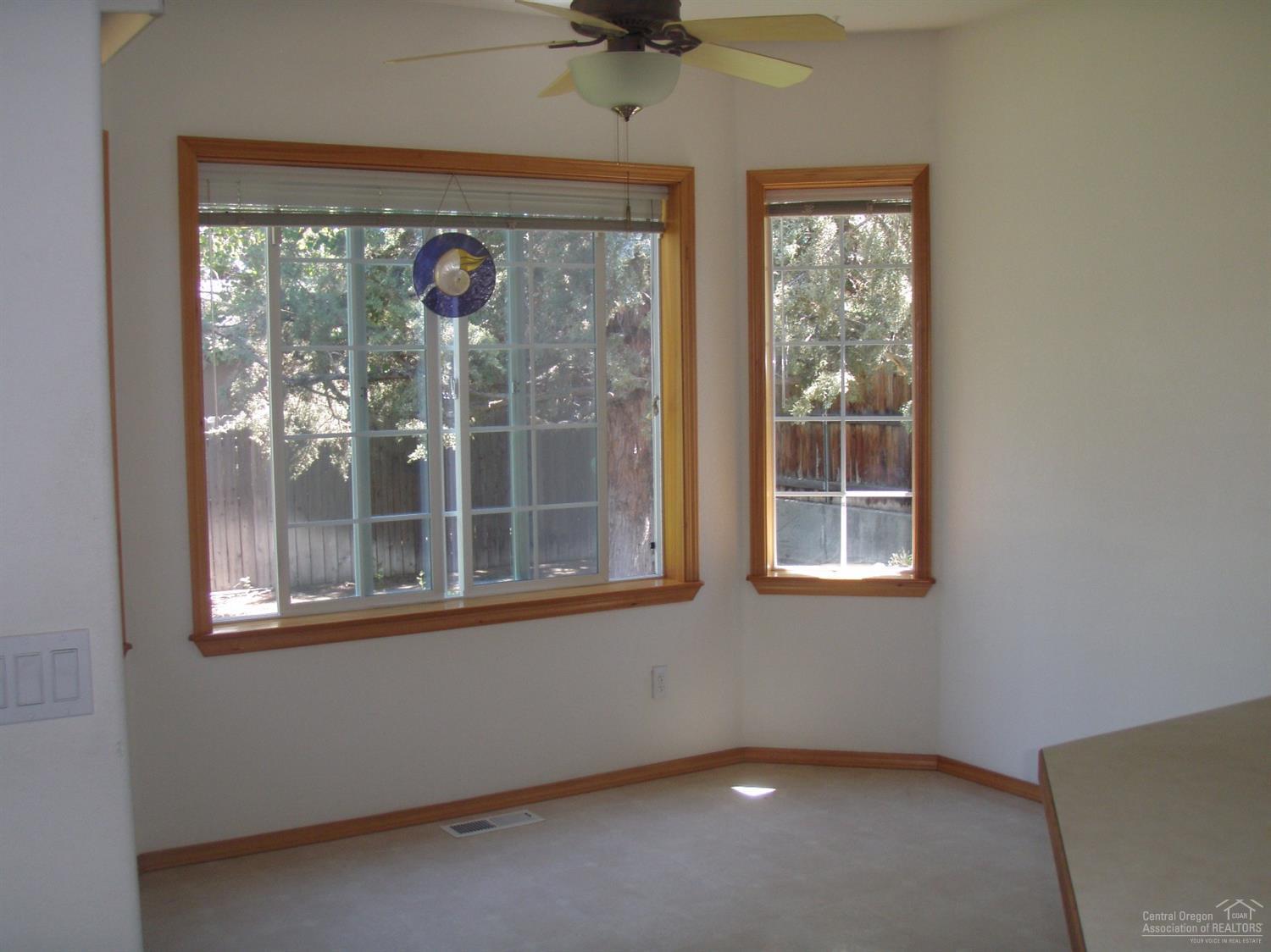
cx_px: 636
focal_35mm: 38
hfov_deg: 49.0
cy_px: 476
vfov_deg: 37.7
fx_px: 1395
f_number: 3.5
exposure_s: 1/30
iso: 125
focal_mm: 6.7
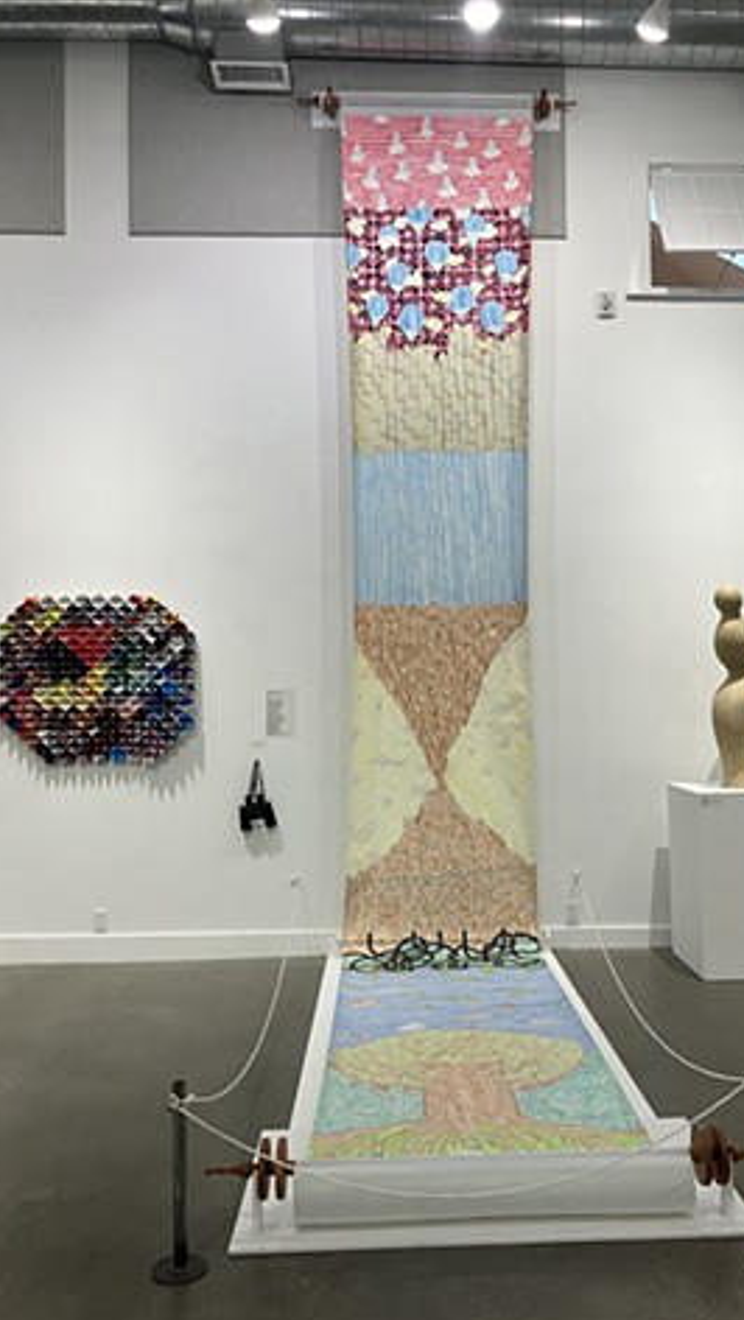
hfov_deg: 37.7
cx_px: 436
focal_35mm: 31
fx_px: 1086
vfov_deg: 62.6
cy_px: 668
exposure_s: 1/60
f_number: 1.8
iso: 64
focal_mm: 4
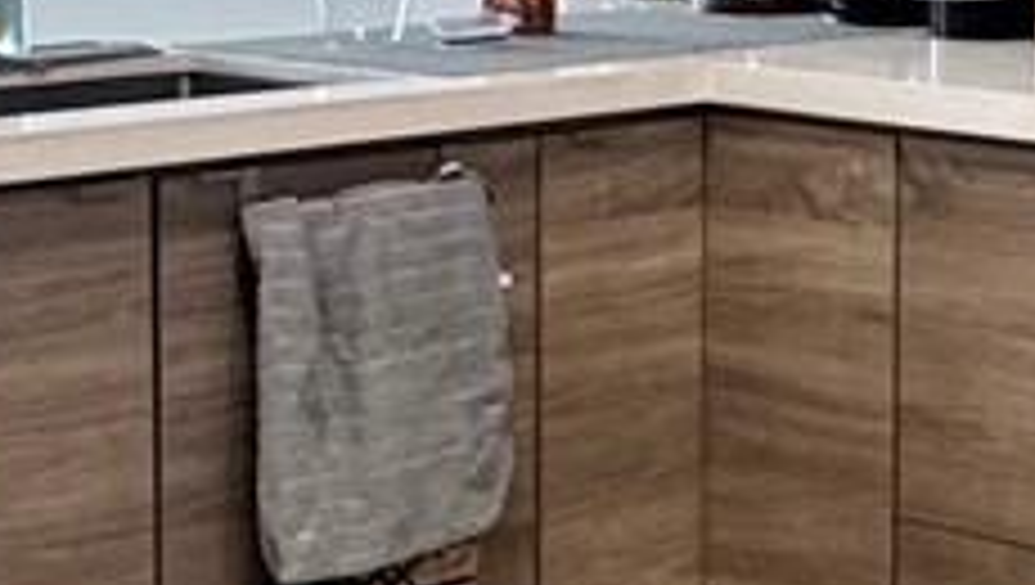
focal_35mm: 106
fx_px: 2912
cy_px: -104
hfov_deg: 18.1
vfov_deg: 11.3
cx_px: 1521
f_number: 2.2
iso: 160
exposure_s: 1/120
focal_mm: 2.22
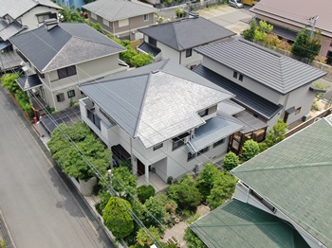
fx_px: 316
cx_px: 166
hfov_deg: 55.4
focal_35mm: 33
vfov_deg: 42.9
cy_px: 124
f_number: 3.2
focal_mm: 5.69
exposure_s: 1/500
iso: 110
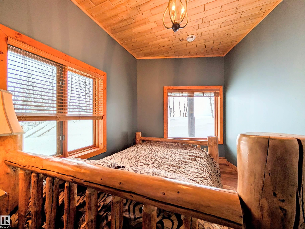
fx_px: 106
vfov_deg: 94.6
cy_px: 114
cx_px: 152
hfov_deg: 110.5
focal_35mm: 12
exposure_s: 1/248
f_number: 1.7
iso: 50
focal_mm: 2.02
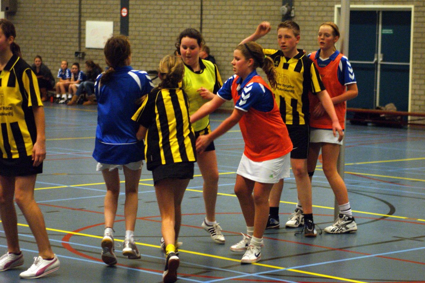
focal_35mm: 105
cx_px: 212
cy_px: 142
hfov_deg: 19.5
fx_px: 1239
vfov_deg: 13.0
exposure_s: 1/160
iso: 1600
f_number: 2.8
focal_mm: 70
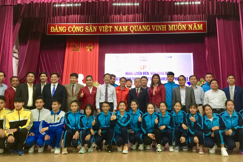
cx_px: 125
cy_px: 73
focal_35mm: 31
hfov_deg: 60.3
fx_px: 209
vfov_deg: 42.3
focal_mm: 4.15
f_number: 2.2
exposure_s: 1/17
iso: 125
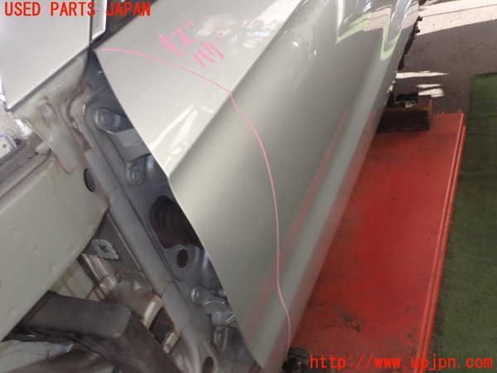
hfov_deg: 60.0
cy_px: 186
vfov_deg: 46.8
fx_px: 431
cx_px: 248
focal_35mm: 30
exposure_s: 1/125
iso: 100
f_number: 3.2
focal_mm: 5.4
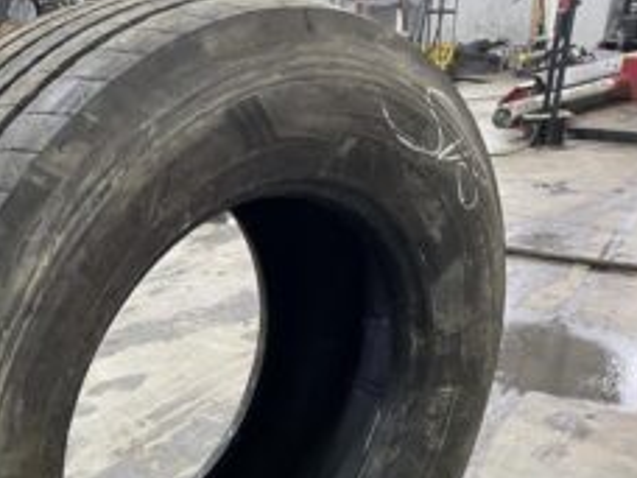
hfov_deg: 37.2
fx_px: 902
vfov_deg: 28.8
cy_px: 404
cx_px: 103
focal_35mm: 49
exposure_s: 1/50
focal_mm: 4.25
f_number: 1.8
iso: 160
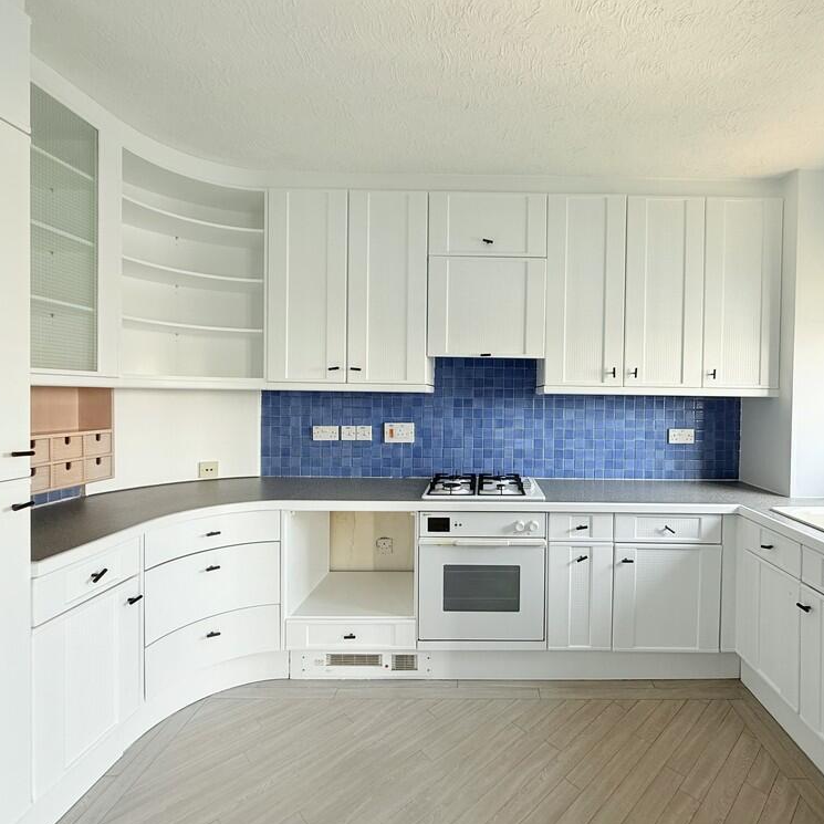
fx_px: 458
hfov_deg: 82.9
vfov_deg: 84.0
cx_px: 496
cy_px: 405
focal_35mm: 17
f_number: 2.2
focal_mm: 2.22
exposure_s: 1/99
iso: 125
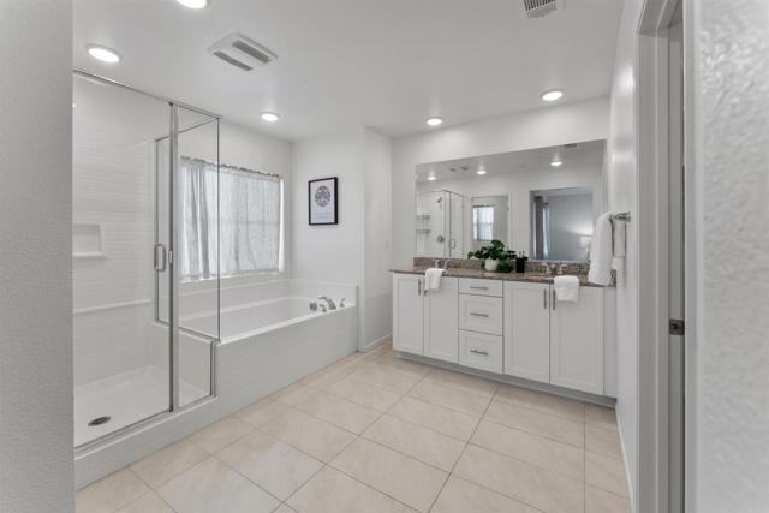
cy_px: 256
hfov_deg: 101.9
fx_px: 312
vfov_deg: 78.9
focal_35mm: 15
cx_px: 384
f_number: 11
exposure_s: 1/8
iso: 640
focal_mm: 14.6
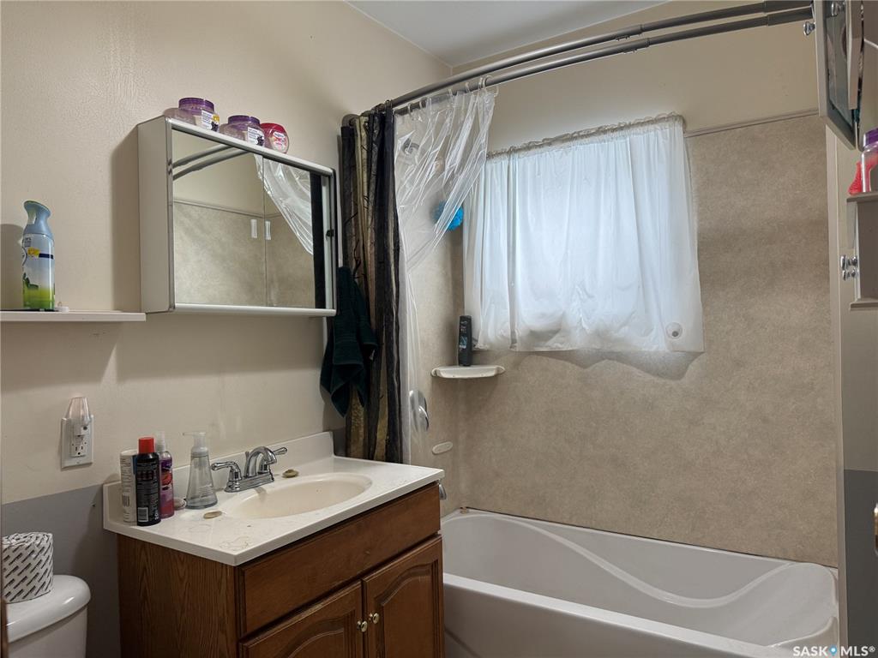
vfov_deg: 56.8
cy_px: 329
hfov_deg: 71.6
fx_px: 609
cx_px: 439
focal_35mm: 24
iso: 160
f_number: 1.78
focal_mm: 6.76
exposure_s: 1/120
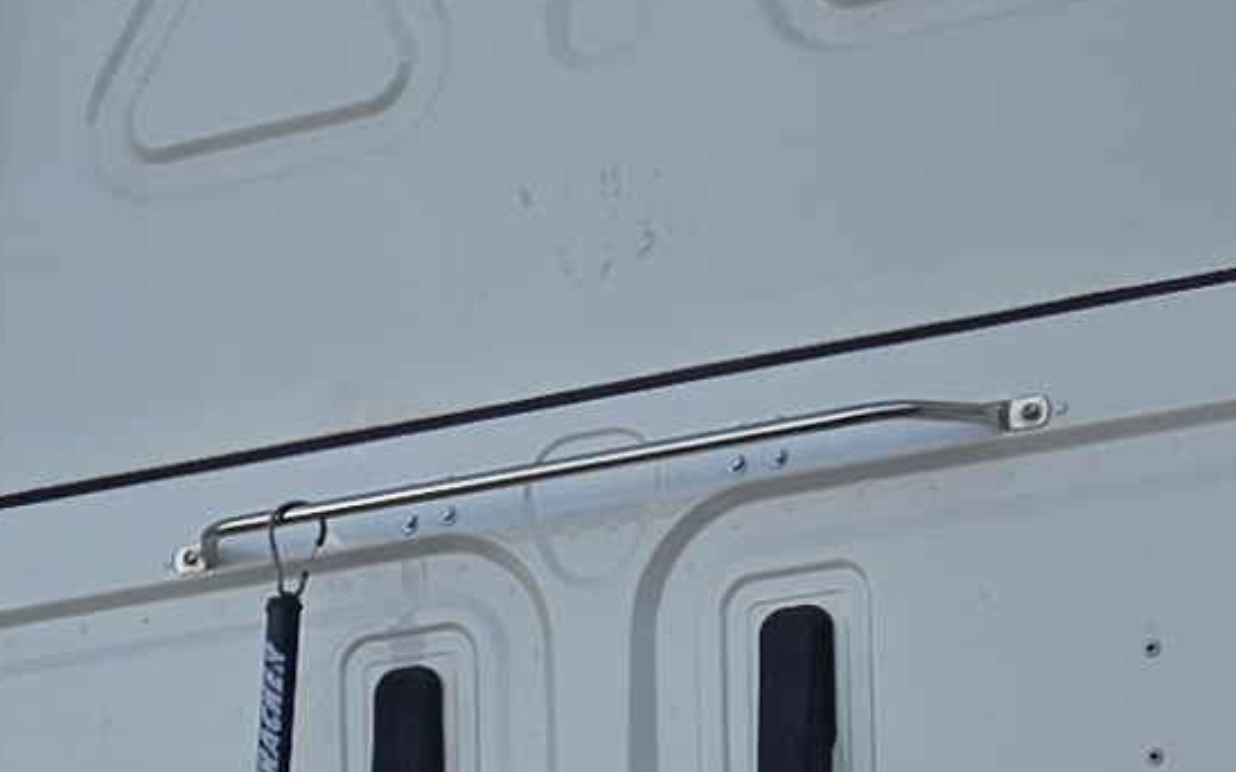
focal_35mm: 178
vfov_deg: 7.0
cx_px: -266
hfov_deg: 11.5
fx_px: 5993
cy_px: 1745
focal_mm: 5.4
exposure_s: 1/818
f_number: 1.8
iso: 25
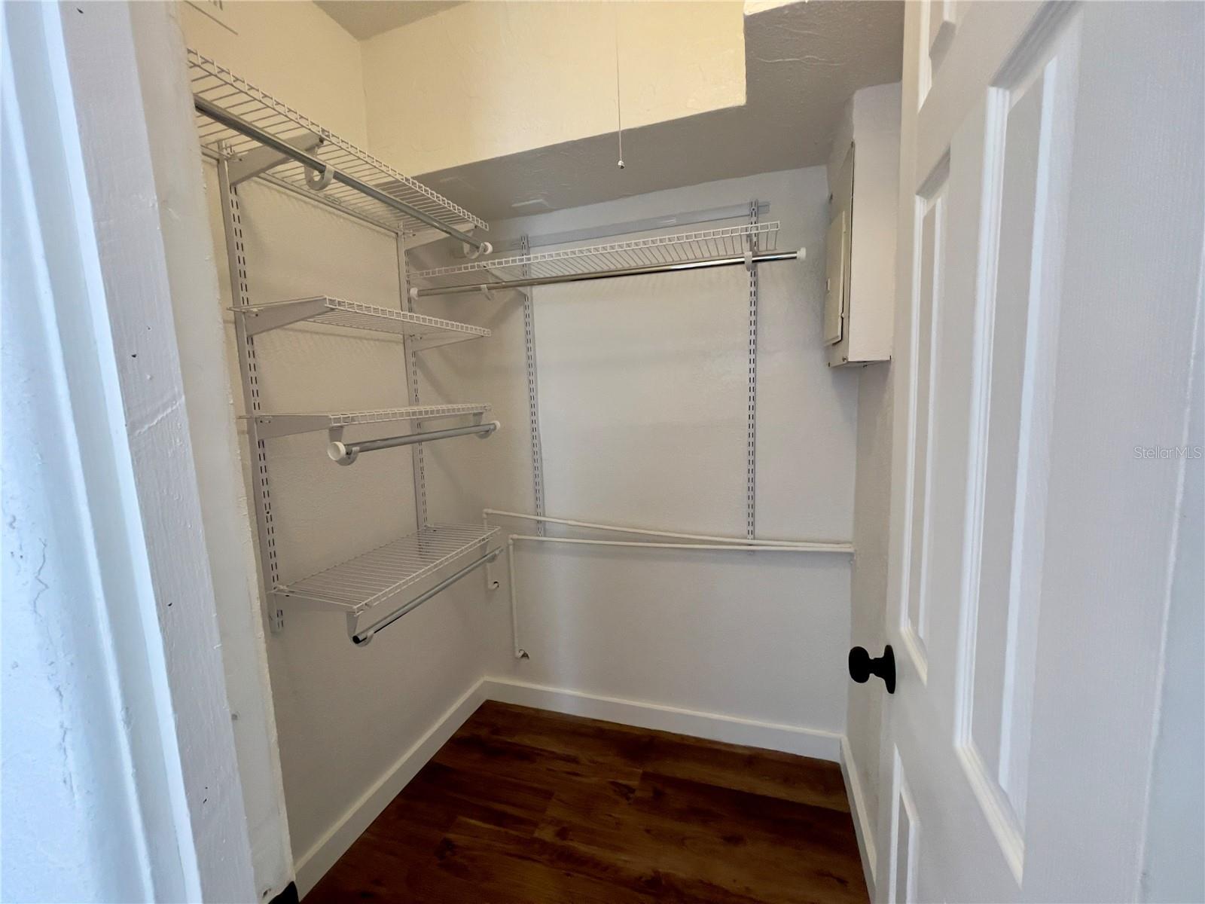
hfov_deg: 106.2
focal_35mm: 13
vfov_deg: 89.9
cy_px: 452
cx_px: 602
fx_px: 453
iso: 320
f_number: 2.4
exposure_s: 1/60
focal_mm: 1.54
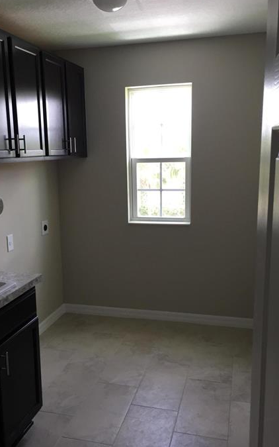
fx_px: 426
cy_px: 236
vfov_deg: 55.3
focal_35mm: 35
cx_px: 120
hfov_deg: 36.2
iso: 32
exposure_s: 1/30
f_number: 2.2
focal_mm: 4.15
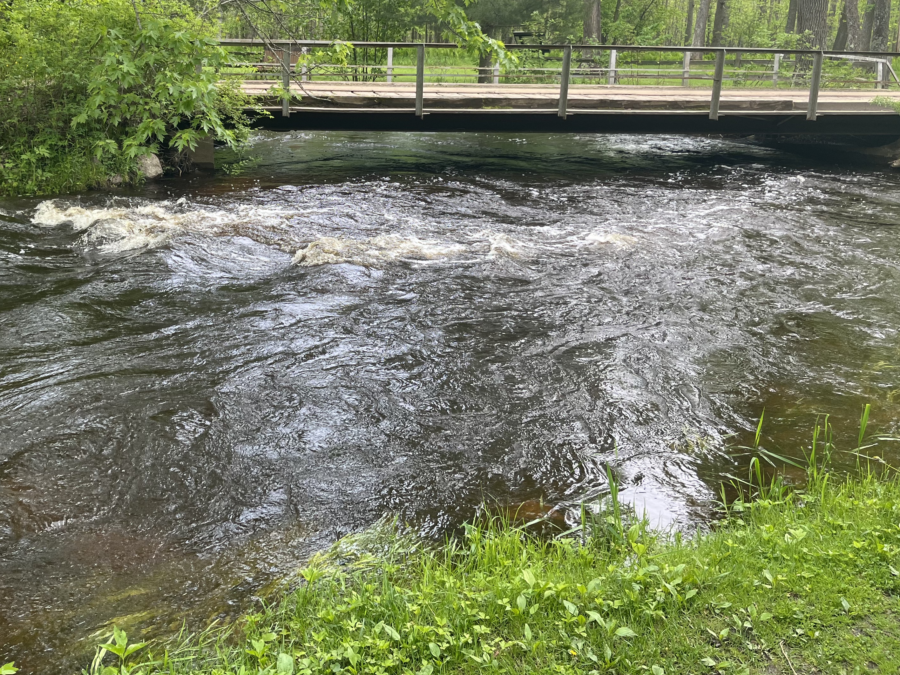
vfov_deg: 38.1
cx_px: 298
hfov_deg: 49.2
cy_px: 208
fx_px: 962
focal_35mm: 37
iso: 50
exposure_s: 1/329
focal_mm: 5.1
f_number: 1.6
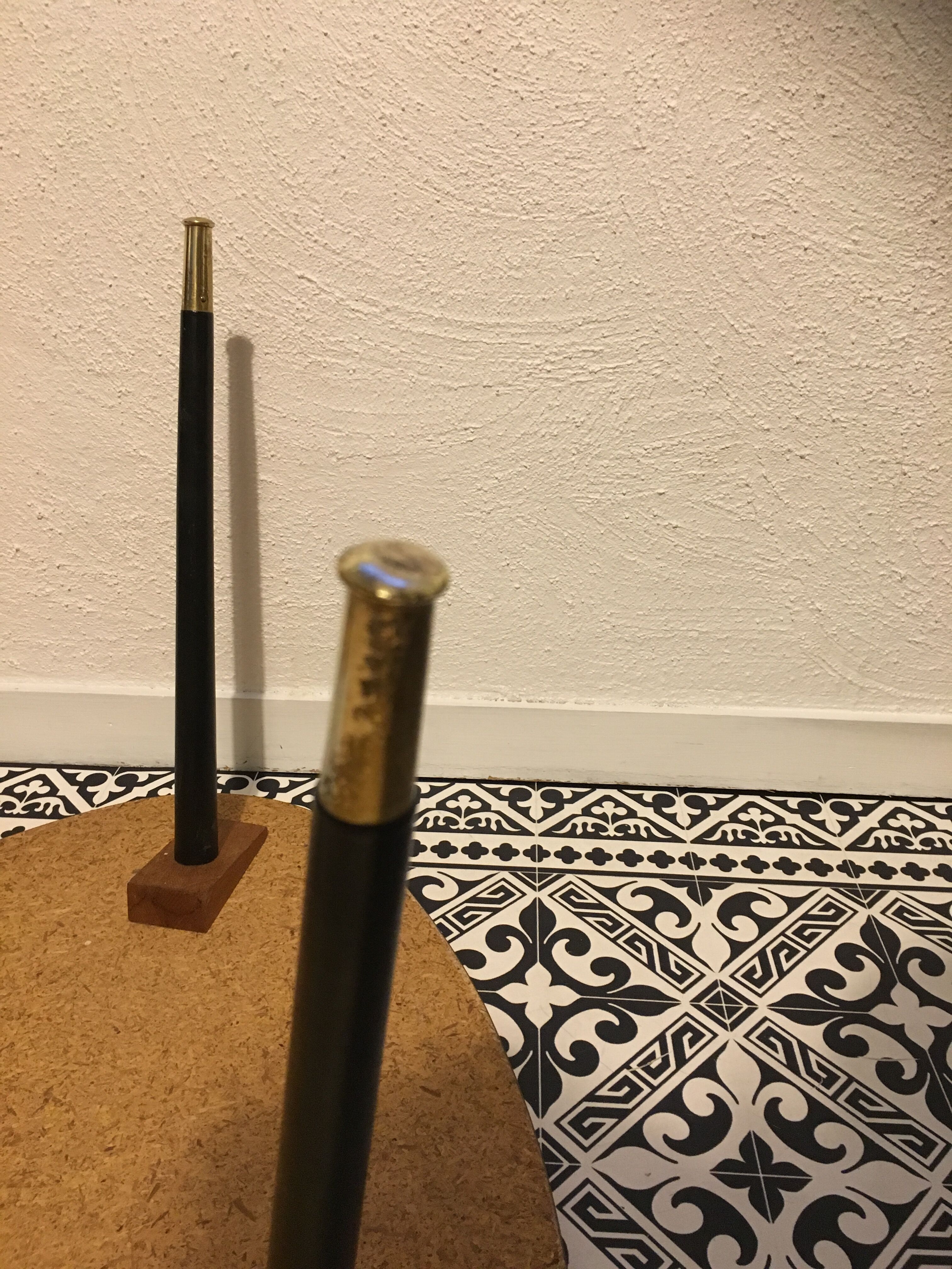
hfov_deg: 48.2
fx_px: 1063
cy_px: 634
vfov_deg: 61.7
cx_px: 476
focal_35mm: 29
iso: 200
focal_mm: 4.15
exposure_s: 1/20
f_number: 2.2
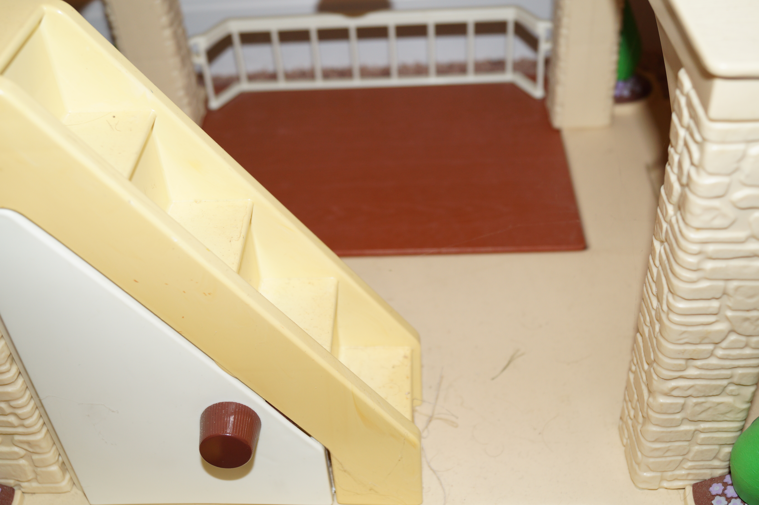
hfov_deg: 49.6
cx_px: 380
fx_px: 822
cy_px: 252
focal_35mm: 39
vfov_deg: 34.2
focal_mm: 26
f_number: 4.5
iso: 250
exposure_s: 1/80
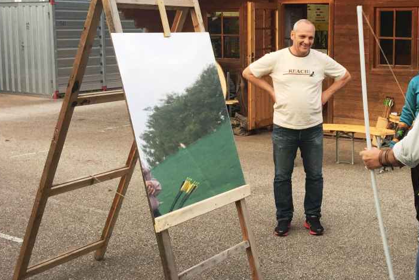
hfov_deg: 35.4
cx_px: 316
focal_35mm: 55
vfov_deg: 24.6
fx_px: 640
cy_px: 112
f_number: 2.2
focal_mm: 4.15
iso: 50
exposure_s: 1/100
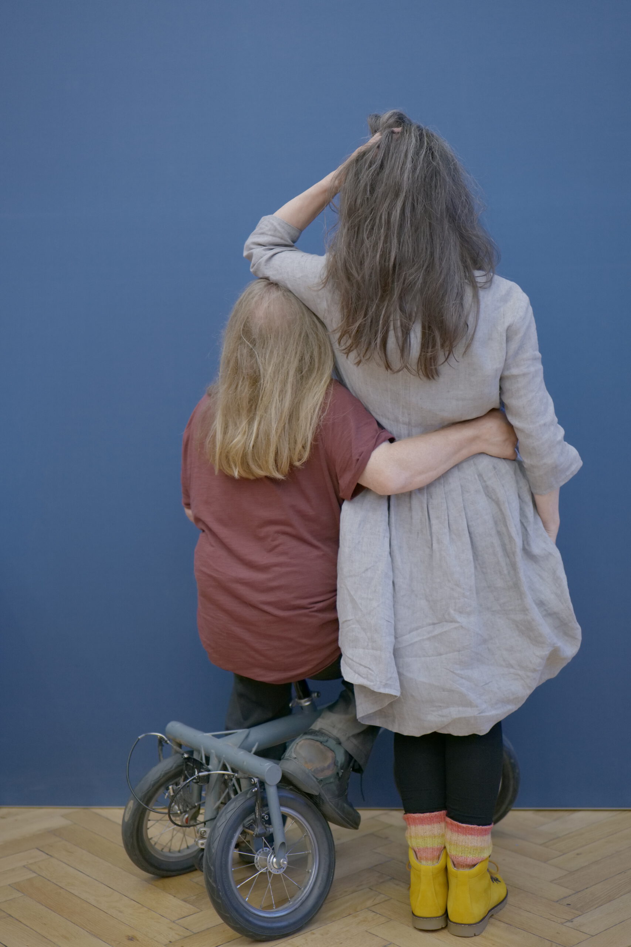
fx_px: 1314
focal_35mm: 50
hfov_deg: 27.0
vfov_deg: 39.6
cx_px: 316
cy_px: 474
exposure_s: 1/640
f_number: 1.8
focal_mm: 50
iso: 2500
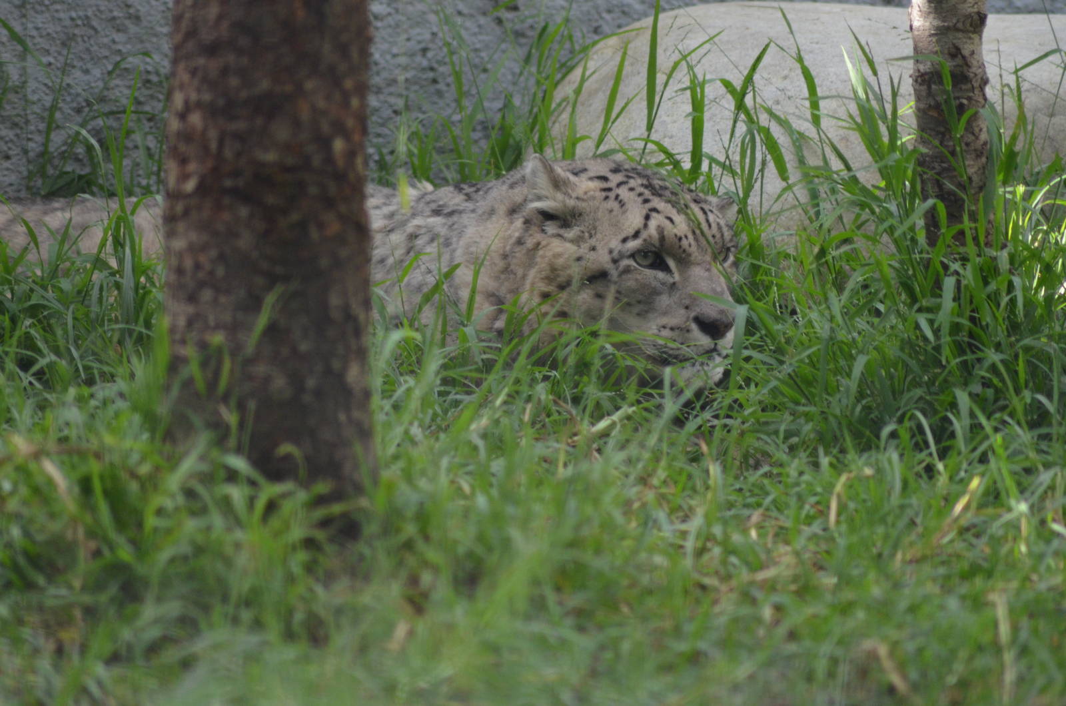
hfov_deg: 4.6
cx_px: 533
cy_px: 353
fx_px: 13298
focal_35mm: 450
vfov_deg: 3.0
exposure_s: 1/500
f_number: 5.6
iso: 1400
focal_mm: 300
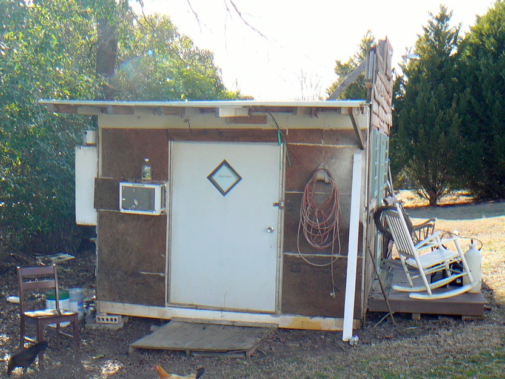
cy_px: 218
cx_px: 242
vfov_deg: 33.5
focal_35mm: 43
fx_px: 627
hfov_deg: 43.8
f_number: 2.8
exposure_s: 1/160
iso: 80
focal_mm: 5.2
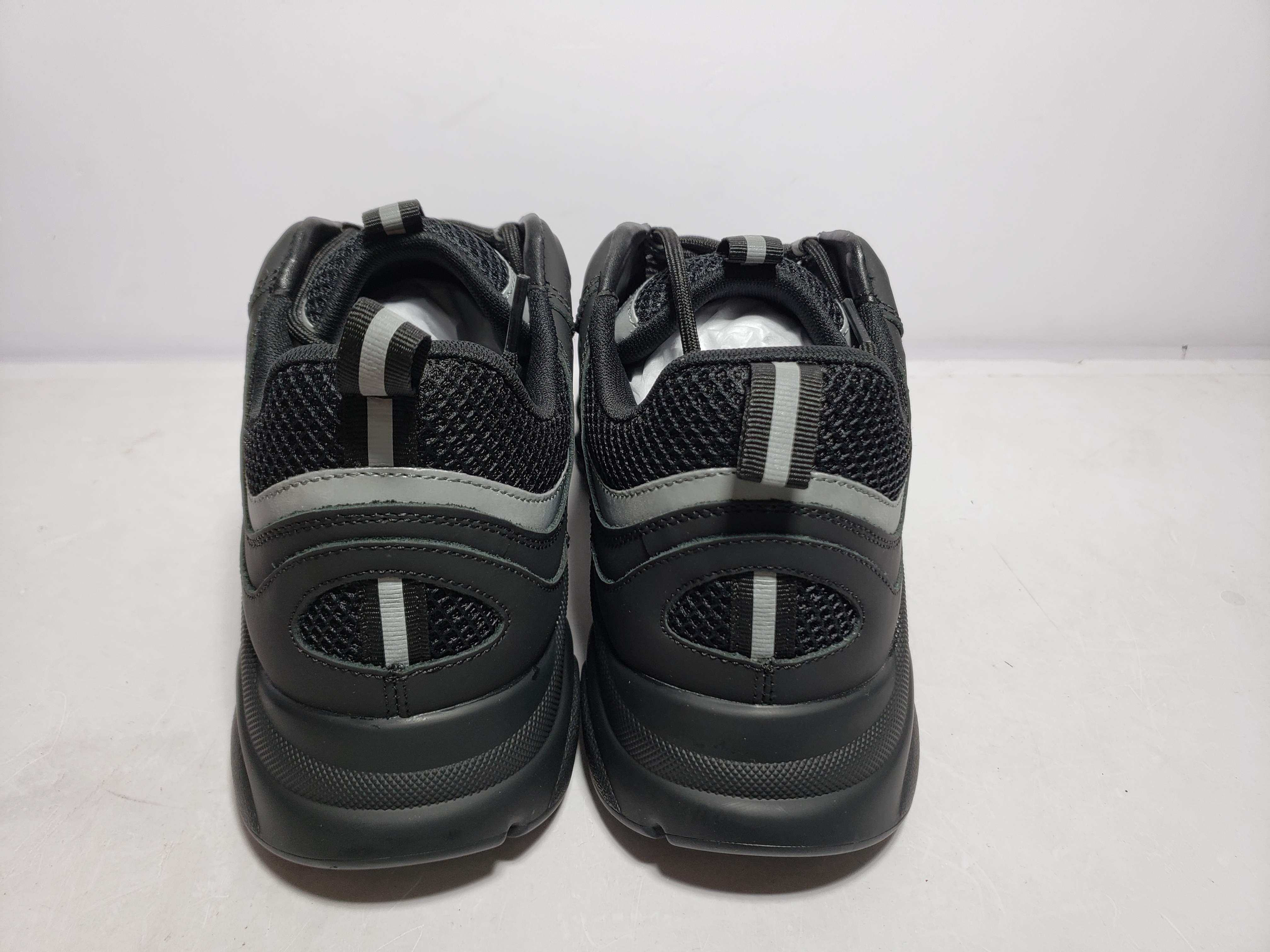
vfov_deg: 53.1
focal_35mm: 26
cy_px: 476
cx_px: 635
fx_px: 954
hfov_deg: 67.3
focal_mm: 4.3
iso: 50
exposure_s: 1/325
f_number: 1.5
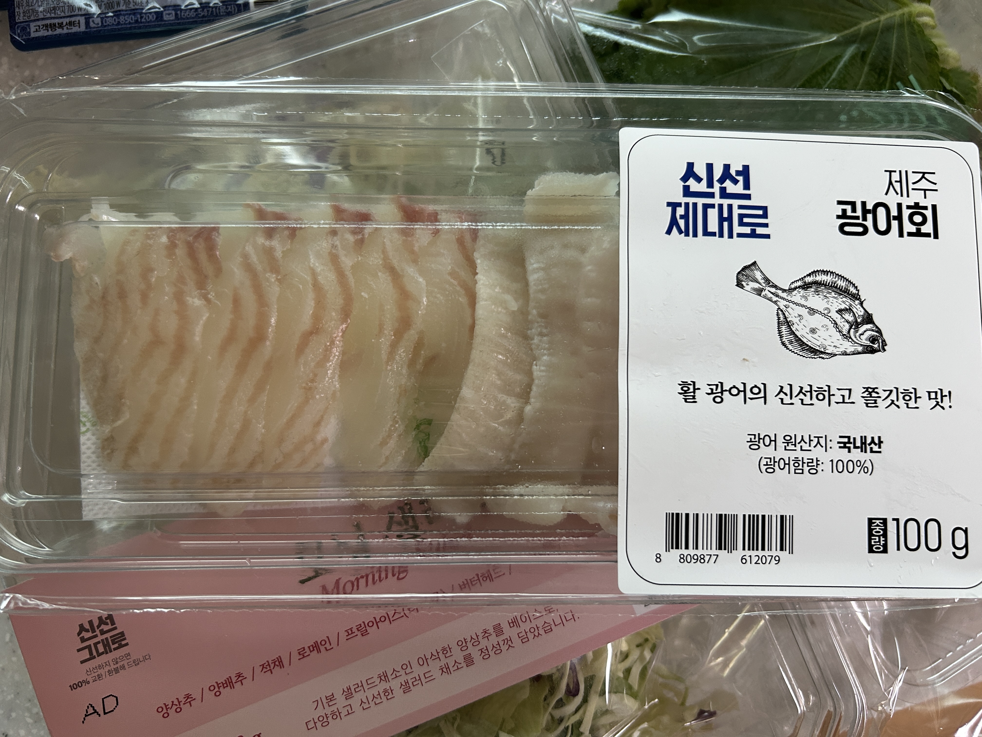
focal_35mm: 26
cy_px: 368
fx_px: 738
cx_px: 491
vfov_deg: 53.1
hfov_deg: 67.3
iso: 125
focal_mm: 5.7
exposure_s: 1/73
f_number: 1.5
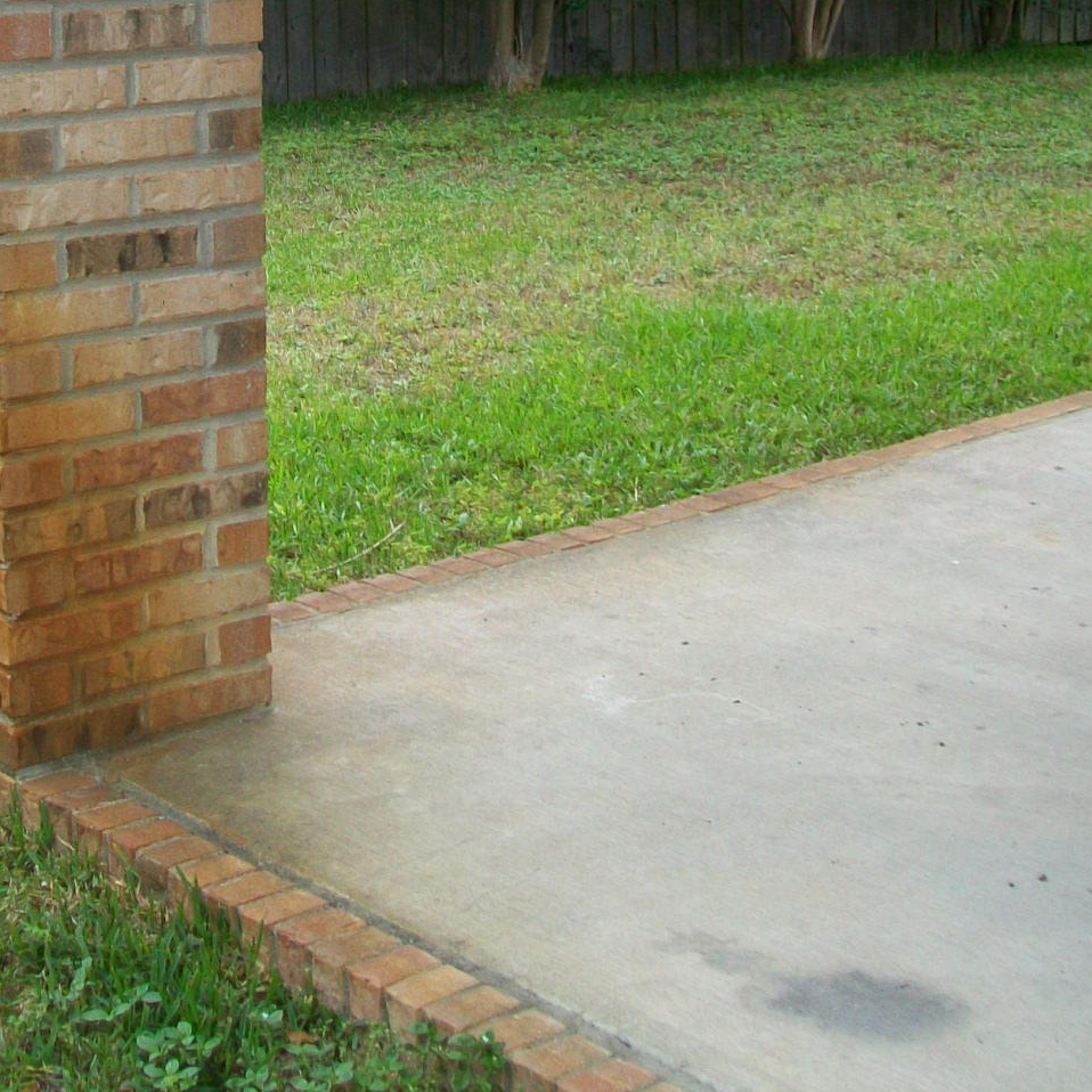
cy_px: 225
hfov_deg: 25.1
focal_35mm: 68
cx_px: 282
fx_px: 2427
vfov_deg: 25.0
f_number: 2.7
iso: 64
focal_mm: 6
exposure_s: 1/160
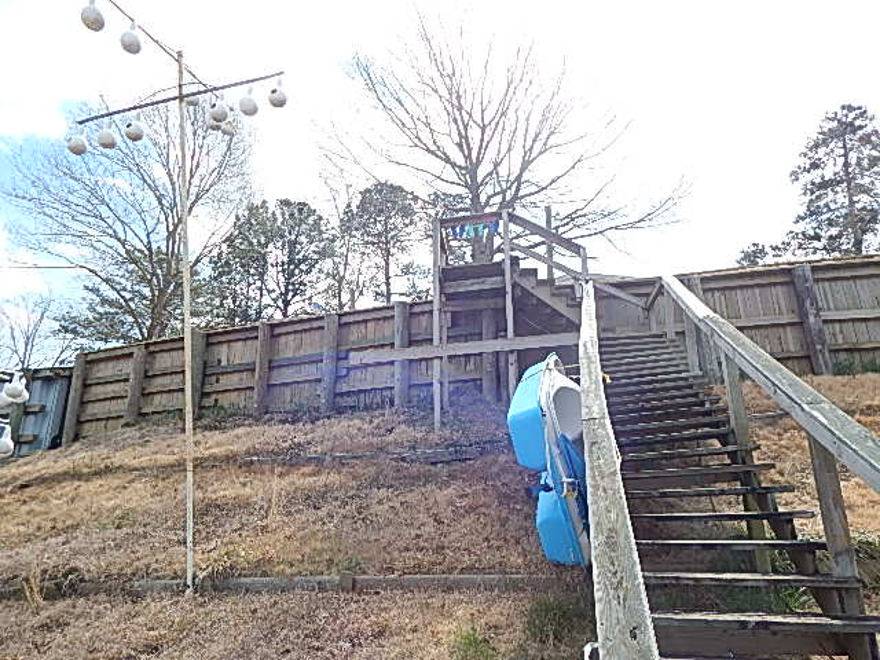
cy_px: 330
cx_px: 440
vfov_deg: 61.1
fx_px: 559
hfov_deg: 76.4
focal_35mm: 22
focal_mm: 4
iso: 125
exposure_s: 1/1000
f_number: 3
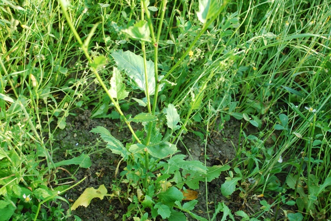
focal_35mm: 48
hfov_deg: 41.1
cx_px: 166
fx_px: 442
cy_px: 110
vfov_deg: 28.1
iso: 200
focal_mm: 32
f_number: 4.5
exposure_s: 1/80
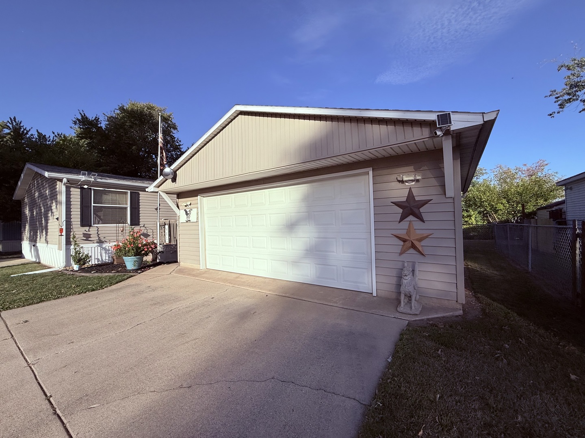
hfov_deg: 102.1
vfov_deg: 85.7
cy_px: 219
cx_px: 292
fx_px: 237
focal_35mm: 14
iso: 50
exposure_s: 1/3460
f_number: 2.2
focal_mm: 2.22
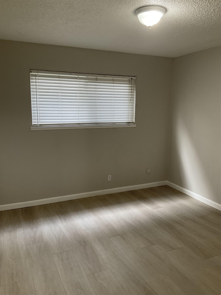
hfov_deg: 48.2
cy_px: 148
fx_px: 247
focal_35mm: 29
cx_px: 110
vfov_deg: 61.7
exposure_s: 1/60
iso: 100
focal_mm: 3
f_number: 1.8
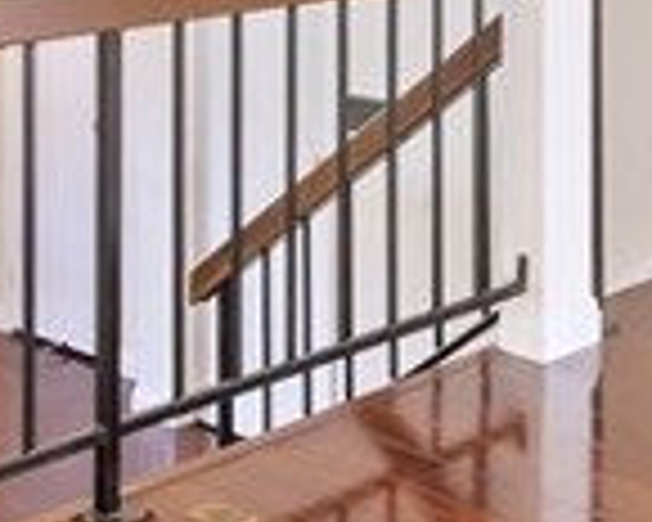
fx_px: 1795
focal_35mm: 93
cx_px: 508
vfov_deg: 15.2
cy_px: -274
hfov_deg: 20.4
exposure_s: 1/2
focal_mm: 9
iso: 400
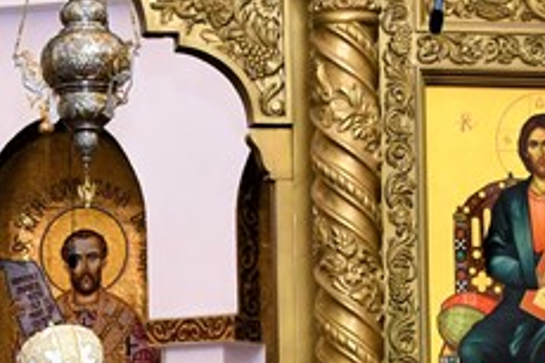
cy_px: 601
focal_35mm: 174
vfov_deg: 7.7
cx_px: 73
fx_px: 2632
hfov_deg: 11.8
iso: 320
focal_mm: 26
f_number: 4
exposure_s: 1/60
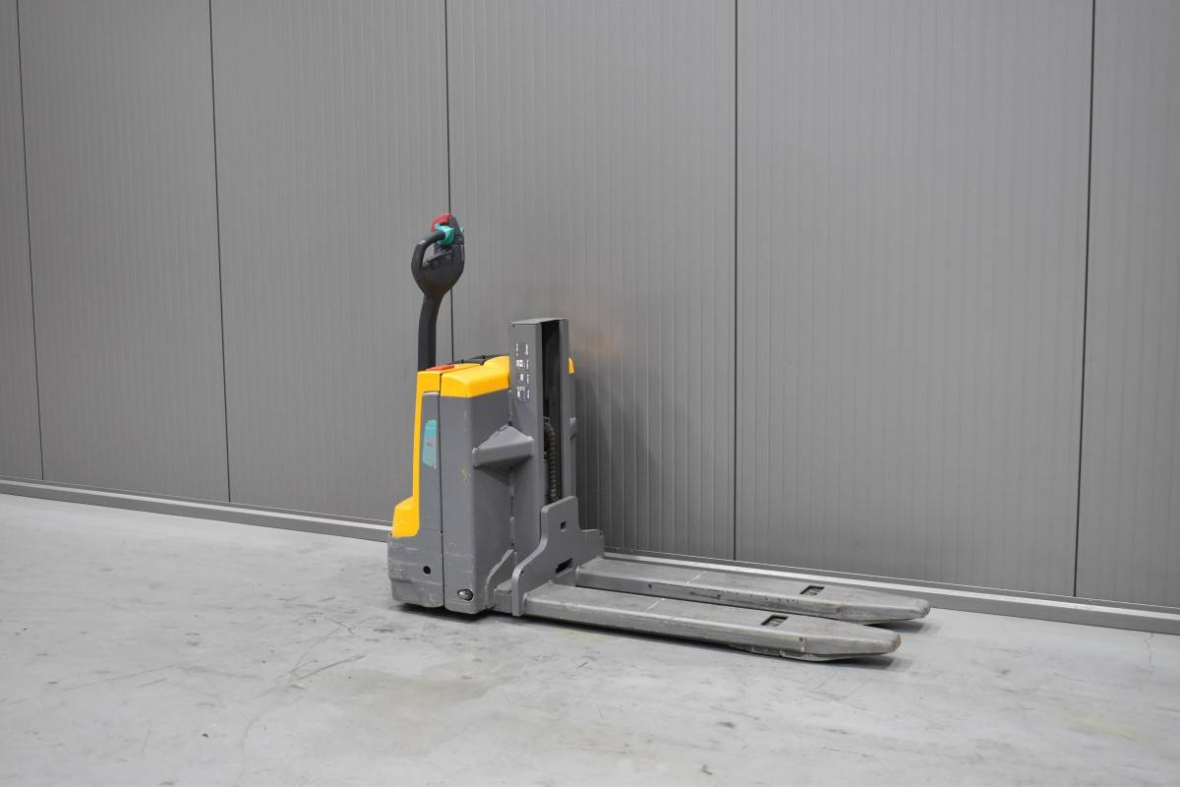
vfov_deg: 33.0
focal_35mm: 40
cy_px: 394
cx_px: 590
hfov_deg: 47.9
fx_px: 1327
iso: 1250
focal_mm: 27
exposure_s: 1/50
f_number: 5
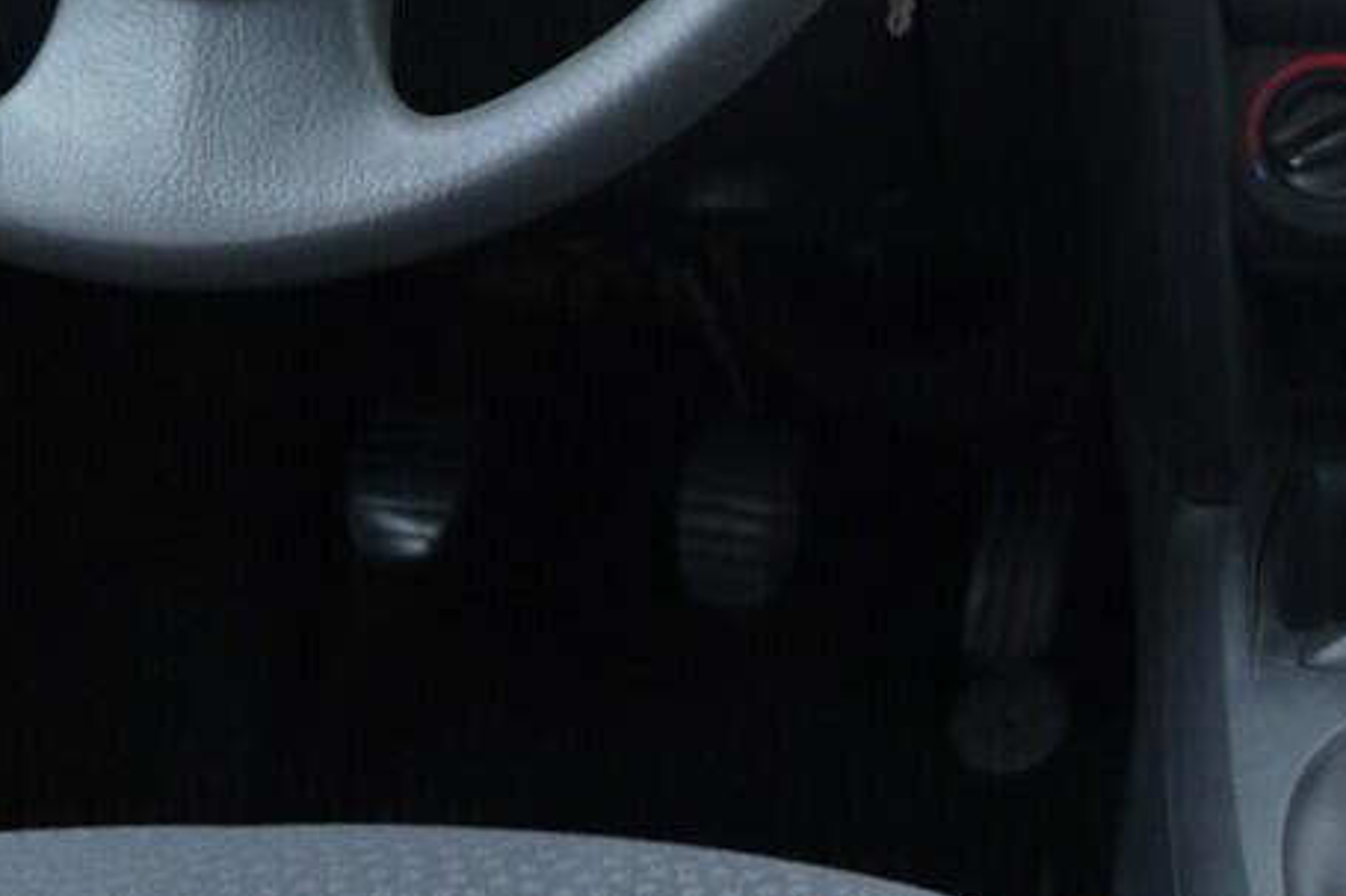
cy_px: -195
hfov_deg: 17.3
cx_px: 1503
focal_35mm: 114
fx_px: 4261
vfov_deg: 11.7
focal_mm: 24
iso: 250
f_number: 2.8
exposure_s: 1/40
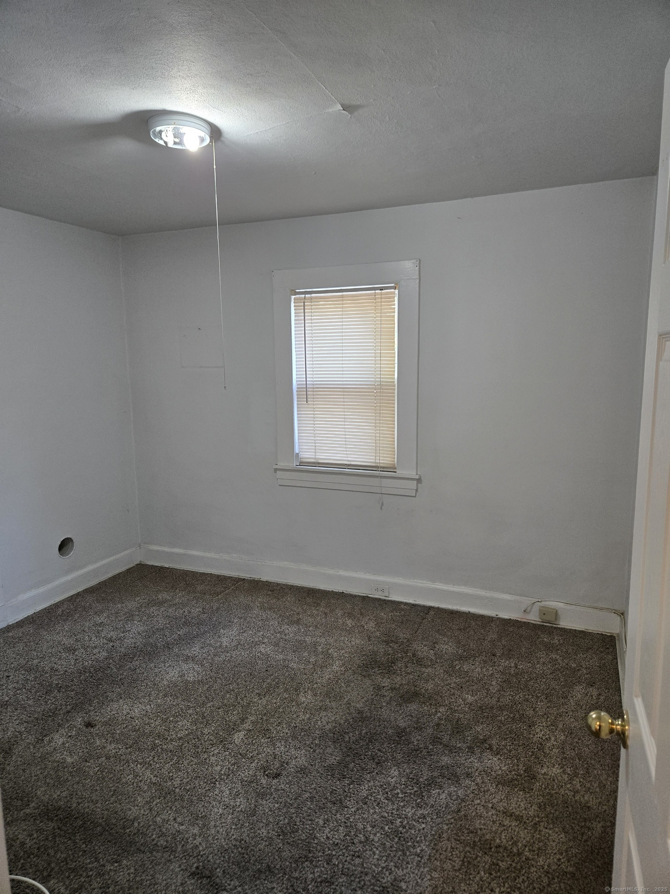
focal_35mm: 23
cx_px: 335
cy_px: 447
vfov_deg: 73.9
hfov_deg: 58.9
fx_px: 594
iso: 250
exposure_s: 1/120
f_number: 1.8
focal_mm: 5.4
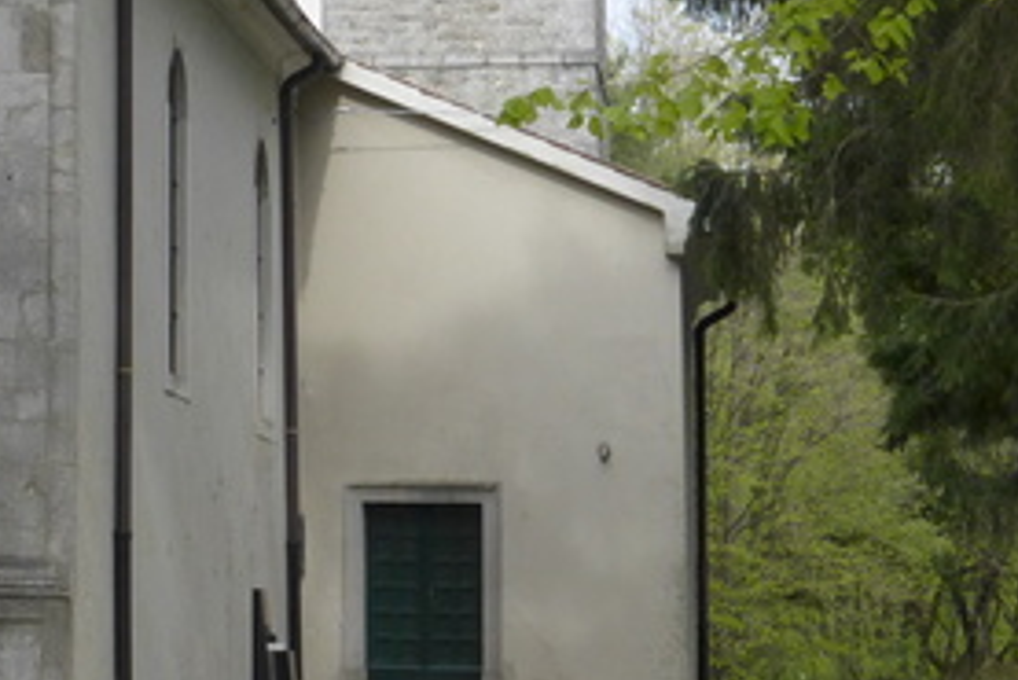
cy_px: 99
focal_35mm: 130
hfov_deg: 15.3
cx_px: -145
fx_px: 3678
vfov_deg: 10.5
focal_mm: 9.8
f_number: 3.2
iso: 400
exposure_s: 1/2000
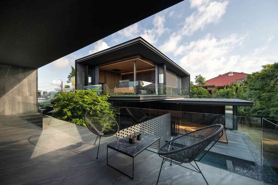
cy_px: 92
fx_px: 108
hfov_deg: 104.3
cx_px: 139
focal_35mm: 14
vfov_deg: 81.2
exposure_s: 1/200
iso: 250
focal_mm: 14
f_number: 6.3
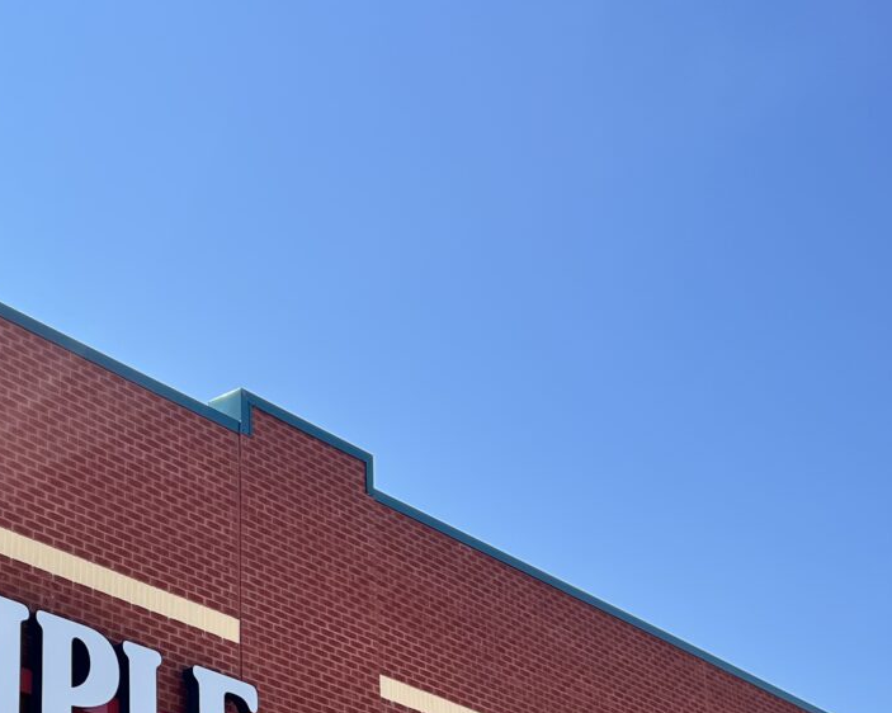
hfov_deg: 27.4
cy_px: 648
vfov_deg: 22.9
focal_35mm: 65
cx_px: -11
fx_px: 1716
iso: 50
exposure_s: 1/3257
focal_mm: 5.7
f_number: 1.5
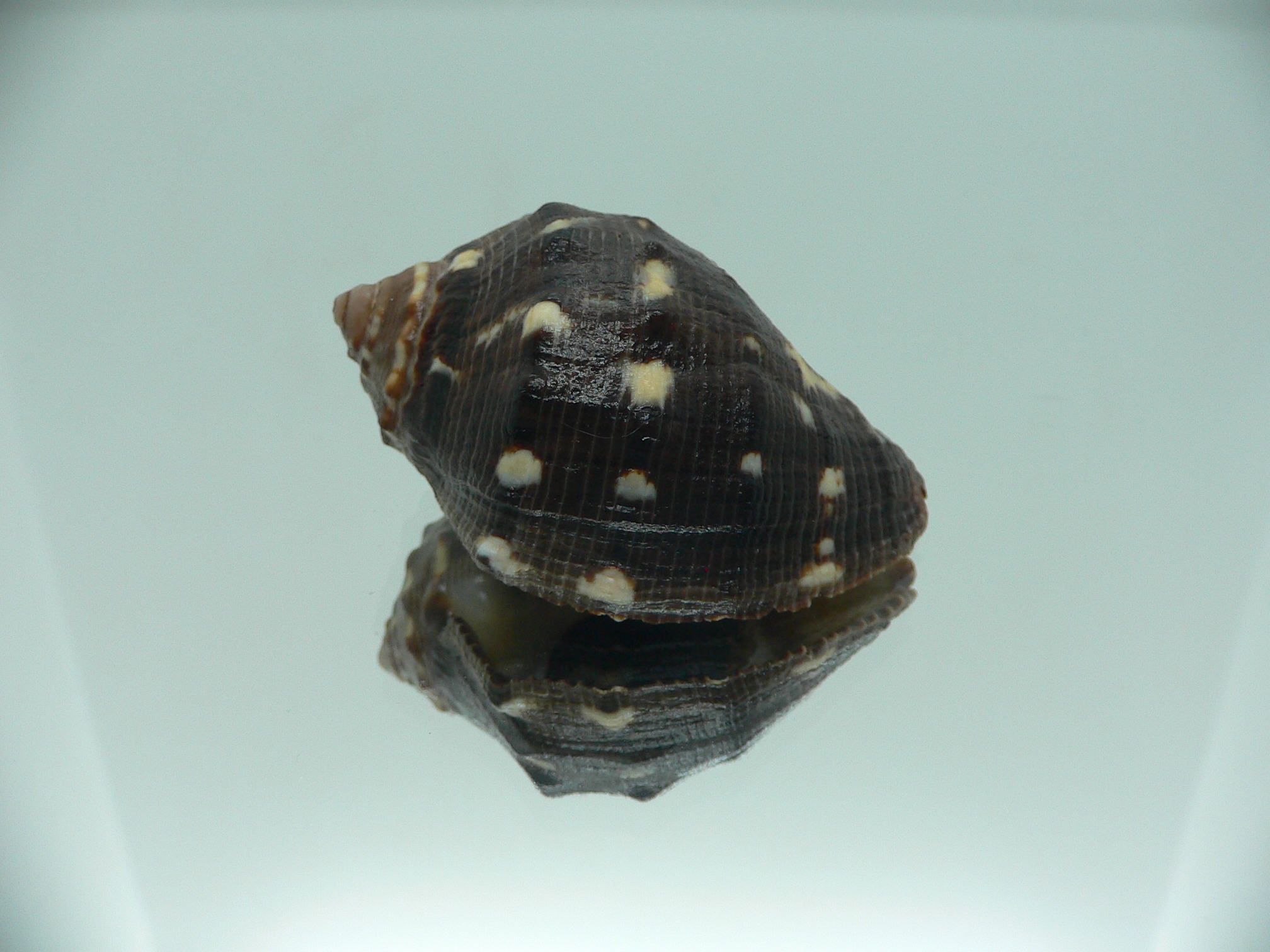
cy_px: 476
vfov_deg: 40.7
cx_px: 635
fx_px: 1284
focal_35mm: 35
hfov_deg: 52.6
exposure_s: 1/60
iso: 100
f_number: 2.8
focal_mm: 4.6
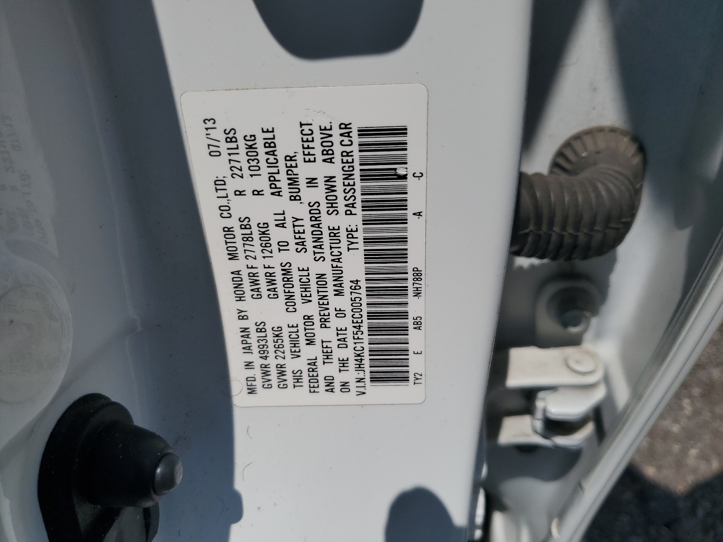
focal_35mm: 26
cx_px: 362
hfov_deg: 67.3
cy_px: 271
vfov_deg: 53.1
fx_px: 543
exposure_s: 1/10000
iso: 50
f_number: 1.5
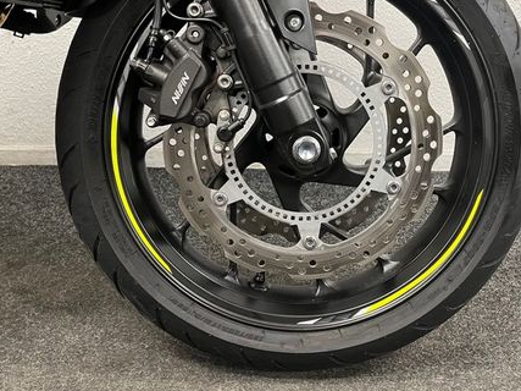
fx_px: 587
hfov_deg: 47.8
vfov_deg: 36.2
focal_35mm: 39
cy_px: 115
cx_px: 289
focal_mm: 5.1
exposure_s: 1/50
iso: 250
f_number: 1.6
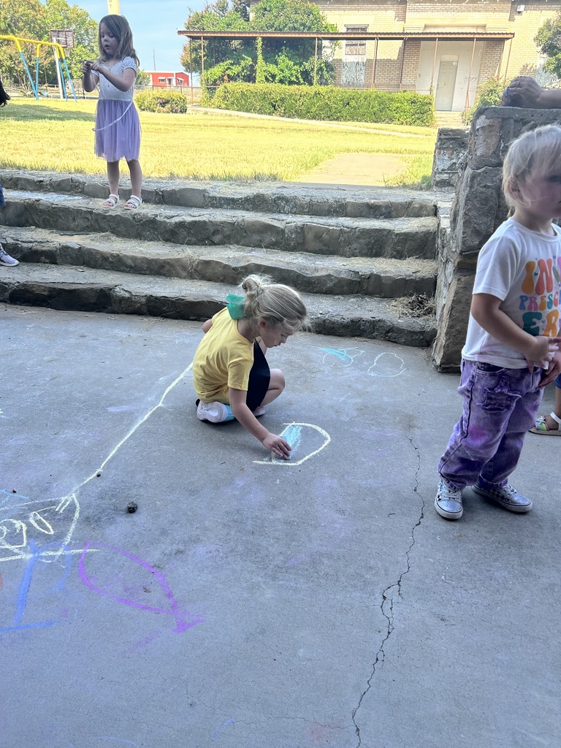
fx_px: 562
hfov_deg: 53.1
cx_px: 280
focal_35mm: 26
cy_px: 374
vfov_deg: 67.3
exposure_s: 1/982
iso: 50
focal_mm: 5.7
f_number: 1.5
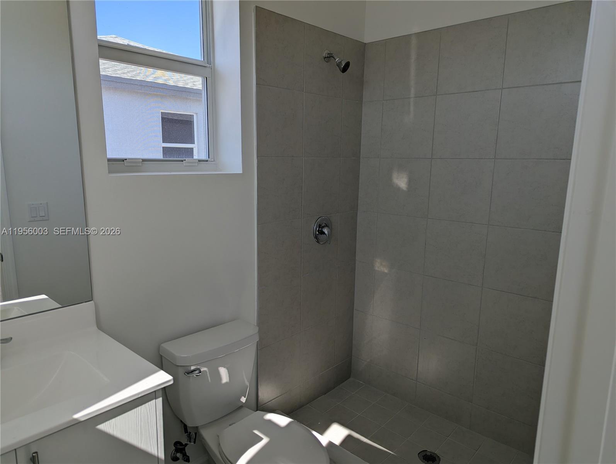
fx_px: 428
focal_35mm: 24
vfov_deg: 56.9
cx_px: 308
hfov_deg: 71.5
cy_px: 232
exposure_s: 1/394
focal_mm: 6.81
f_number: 1.85
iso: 46
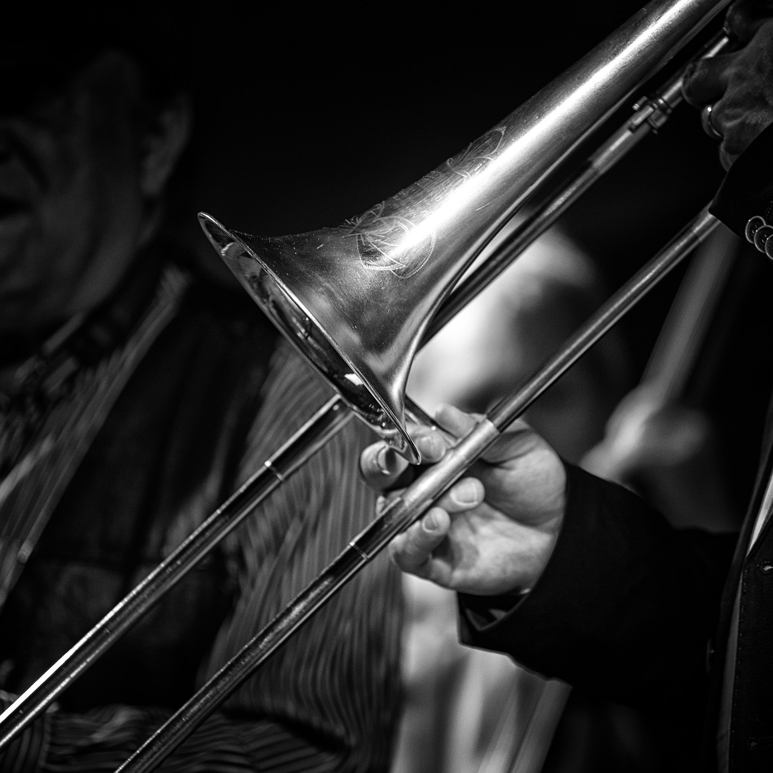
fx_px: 6468
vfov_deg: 6.8
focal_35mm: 256
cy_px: 386
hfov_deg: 6.8
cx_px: 403
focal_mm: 200
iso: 800
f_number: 4
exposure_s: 1/80
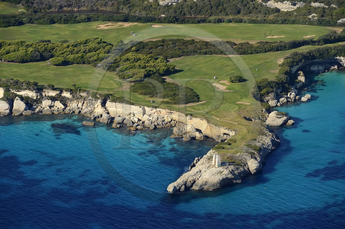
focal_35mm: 185
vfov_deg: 7.4
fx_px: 1771
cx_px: 172
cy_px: 114
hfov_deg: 11.1
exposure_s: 1/1000
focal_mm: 185
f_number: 9
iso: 400
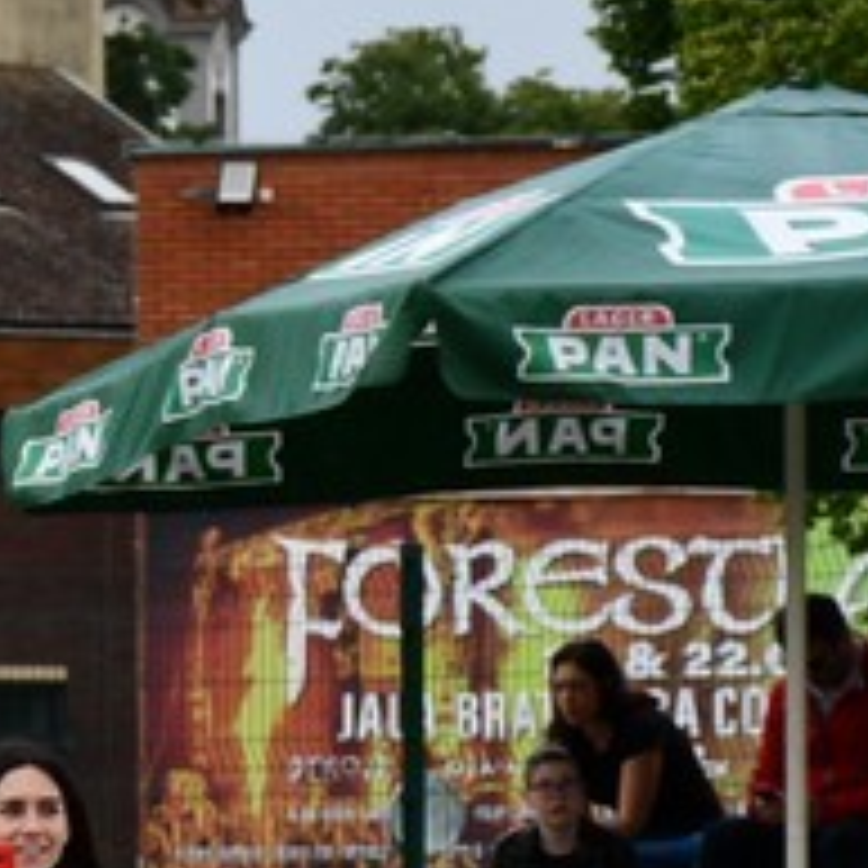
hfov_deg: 3.7
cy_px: 1077
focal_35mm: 474
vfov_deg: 3.7
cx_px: -436
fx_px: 13447
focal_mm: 70
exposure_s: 1/500
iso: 200
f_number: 6.3
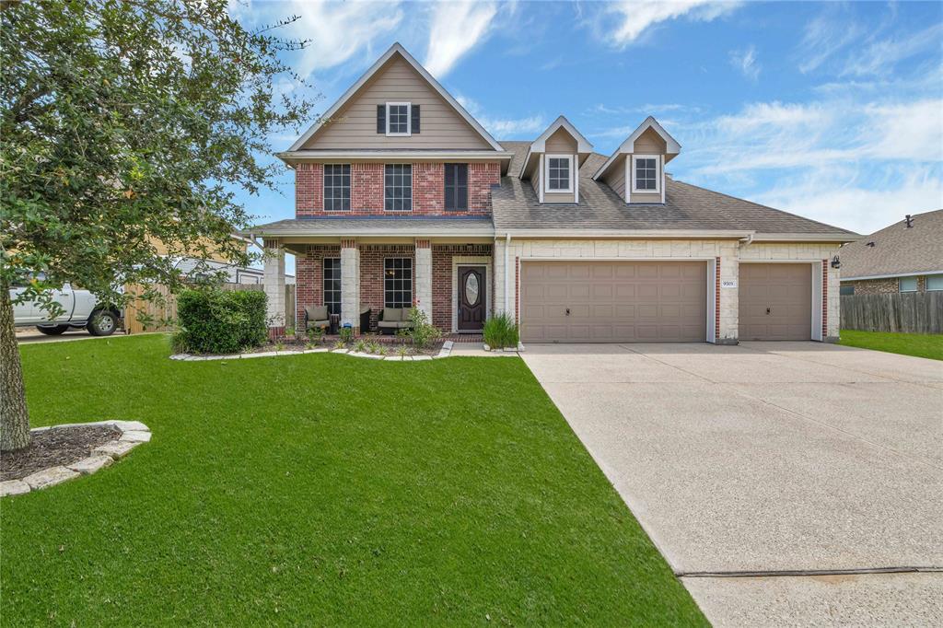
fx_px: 367
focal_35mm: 14
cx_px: 472
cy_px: 314
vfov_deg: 81.2
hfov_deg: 104.3
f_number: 16
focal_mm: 14
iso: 100
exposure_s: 1/50
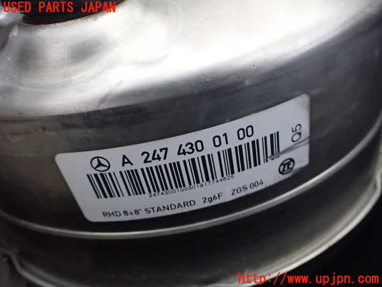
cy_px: 144
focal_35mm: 30
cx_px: 191
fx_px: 331
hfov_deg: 60.0
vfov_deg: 46.8
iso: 800
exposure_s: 1/40
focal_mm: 5.4
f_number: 2.3
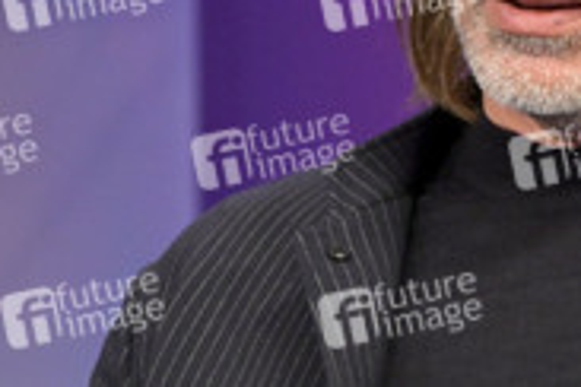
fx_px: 2469
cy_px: -86
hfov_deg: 13.2
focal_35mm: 153
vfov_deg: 8.9
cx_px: 633
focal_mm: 62
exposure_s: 1/250
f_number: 4.5
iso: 1600
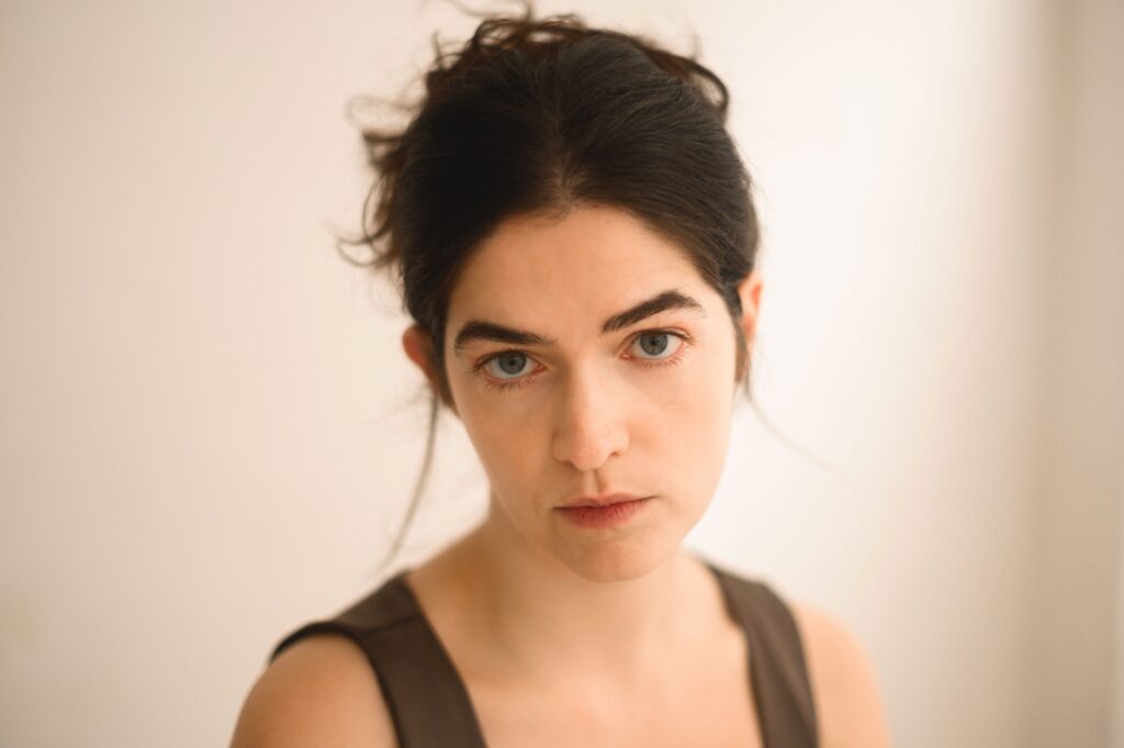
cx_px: 562
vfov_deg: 26.9
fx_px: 1560
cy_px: 374
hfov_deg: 39.6
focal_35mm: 50
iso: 250
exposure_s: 1/125
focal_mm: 50
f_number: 1.4
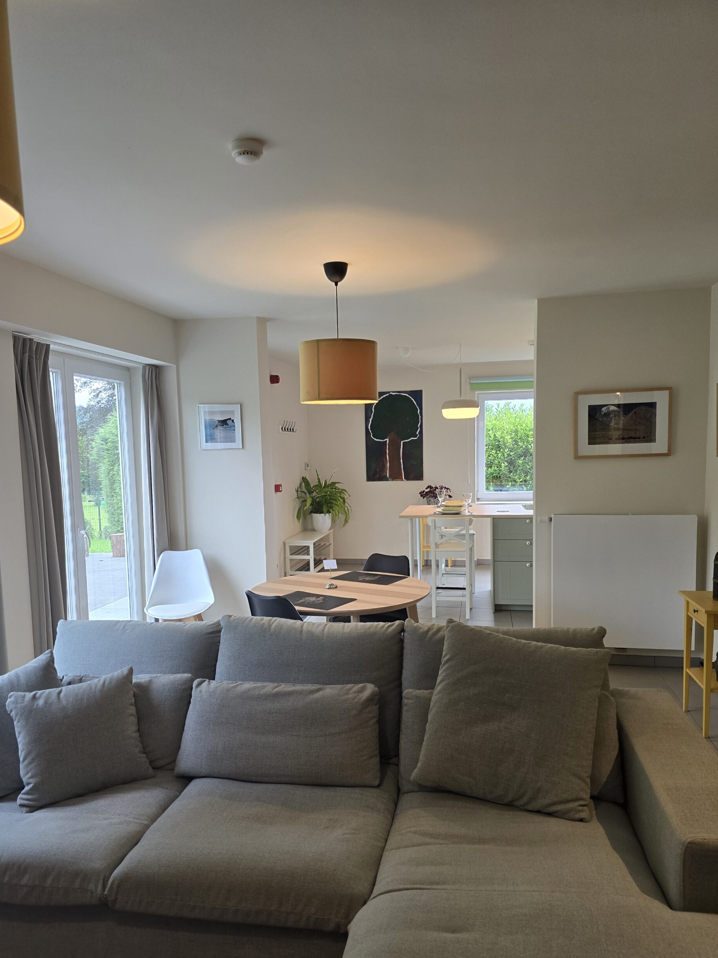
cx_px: 360
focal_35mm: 24
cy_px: 493
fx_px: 664
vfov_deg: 71.6
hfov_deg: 56.8
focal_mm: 6.3
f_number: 1.7
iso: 125
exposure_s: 1/100
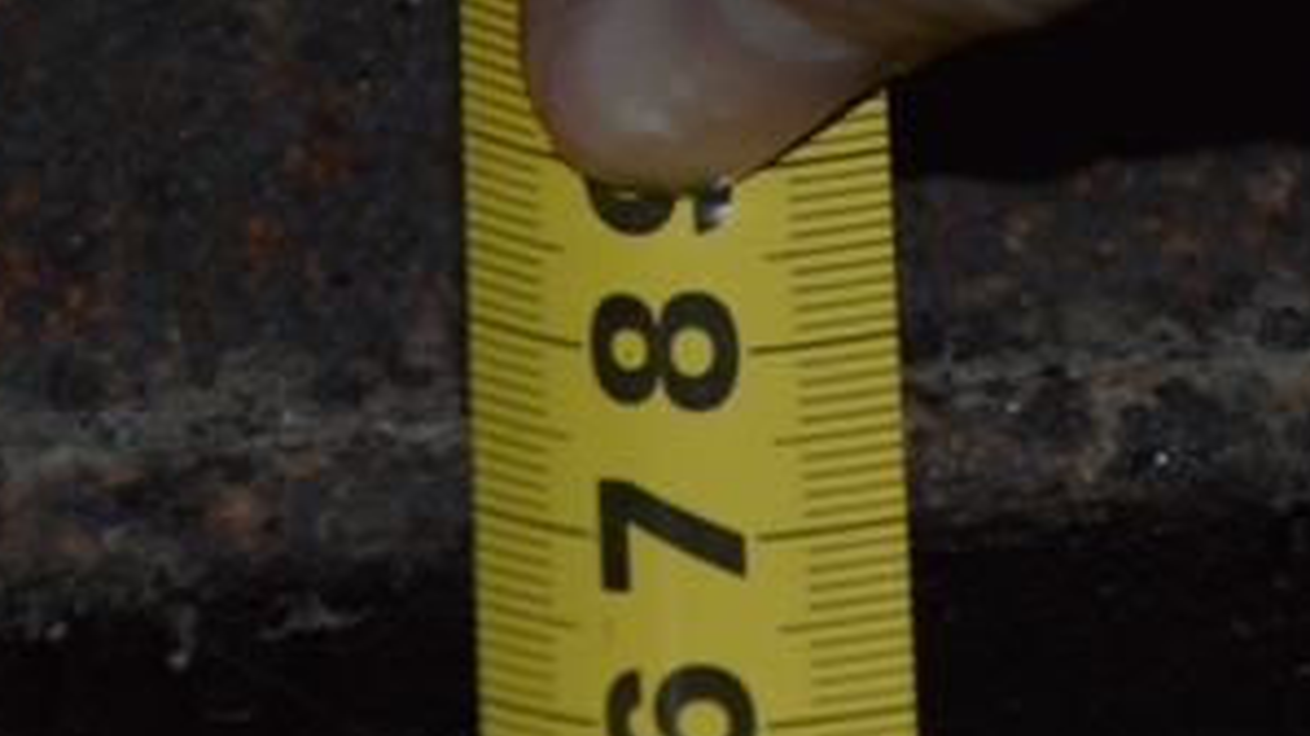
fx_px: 12263
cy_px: 434
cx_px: 881
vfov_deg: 3.4
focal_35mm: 353
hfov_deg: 6.1
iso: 3200
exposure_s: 1/60
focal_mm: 105
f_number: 5.6
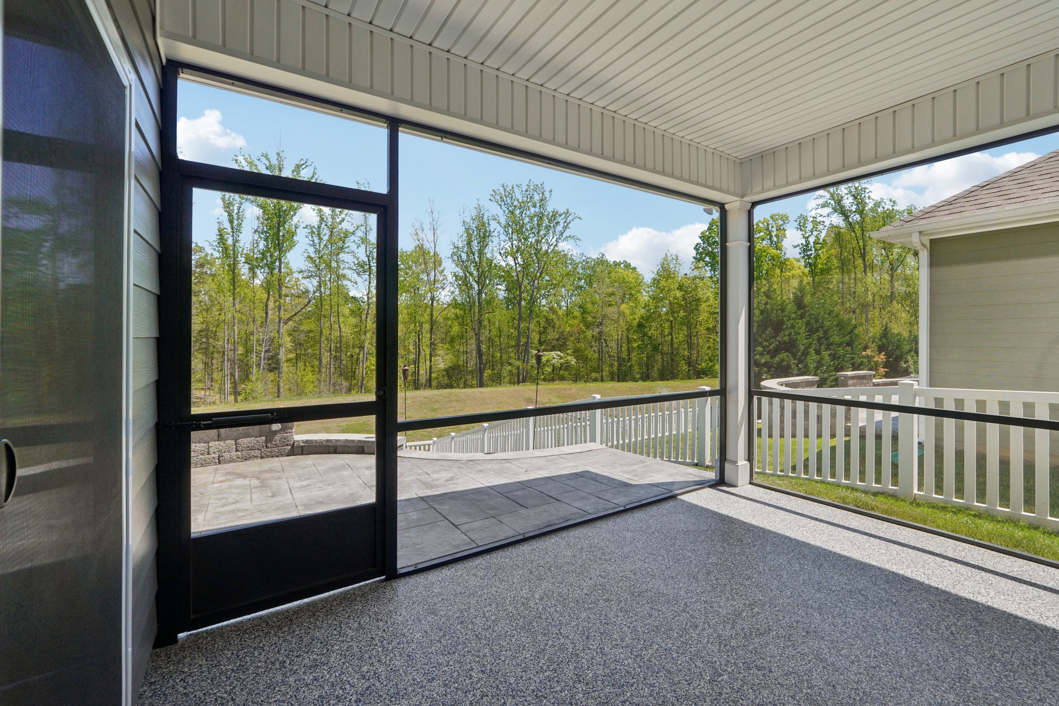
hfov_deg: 100.4
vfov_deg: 77.3
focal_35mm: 15
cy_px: 353
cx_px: 530
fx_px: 441
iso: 100
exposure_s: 1/60
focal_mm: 10
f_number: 8
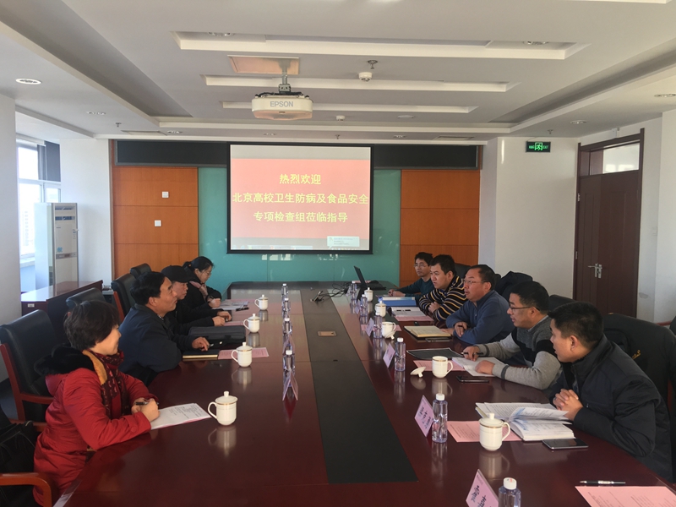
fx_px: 566
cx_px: 338
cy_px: 254
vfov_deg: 48.2
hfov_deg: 61.7
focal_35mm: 29
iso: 32
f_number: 2.2
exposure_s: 1/50
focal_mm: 4.15
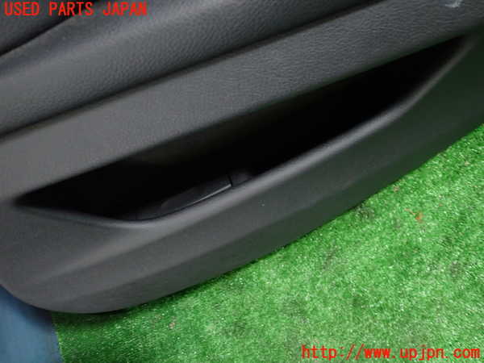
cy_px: 182
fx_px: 419
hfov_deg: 60.0
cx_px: 242
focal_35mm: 30
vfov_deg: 46.8
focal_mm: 5.4
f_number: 2.3
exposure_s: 1/30
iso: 500
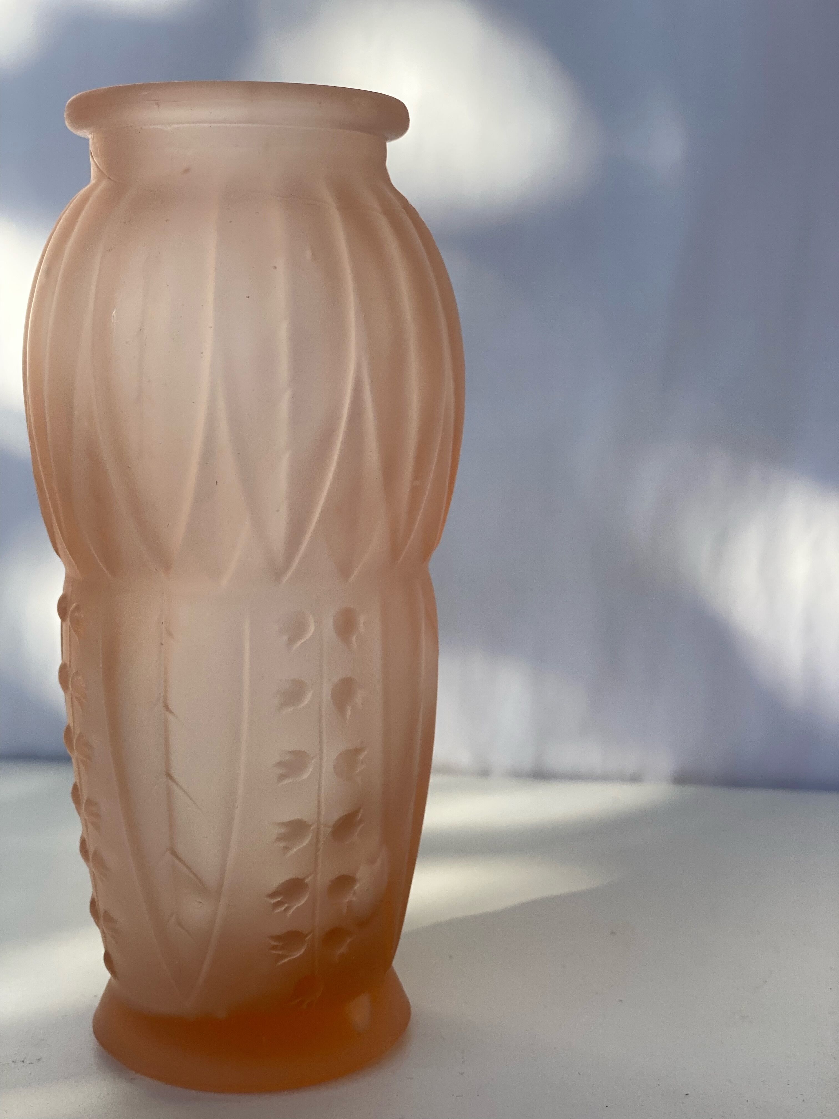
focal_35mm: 52
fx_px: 1680
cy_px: 560
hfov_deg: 28.0
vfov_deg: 36.8
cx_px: 420
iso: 20
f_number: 2
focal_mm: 6
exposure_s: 1/639
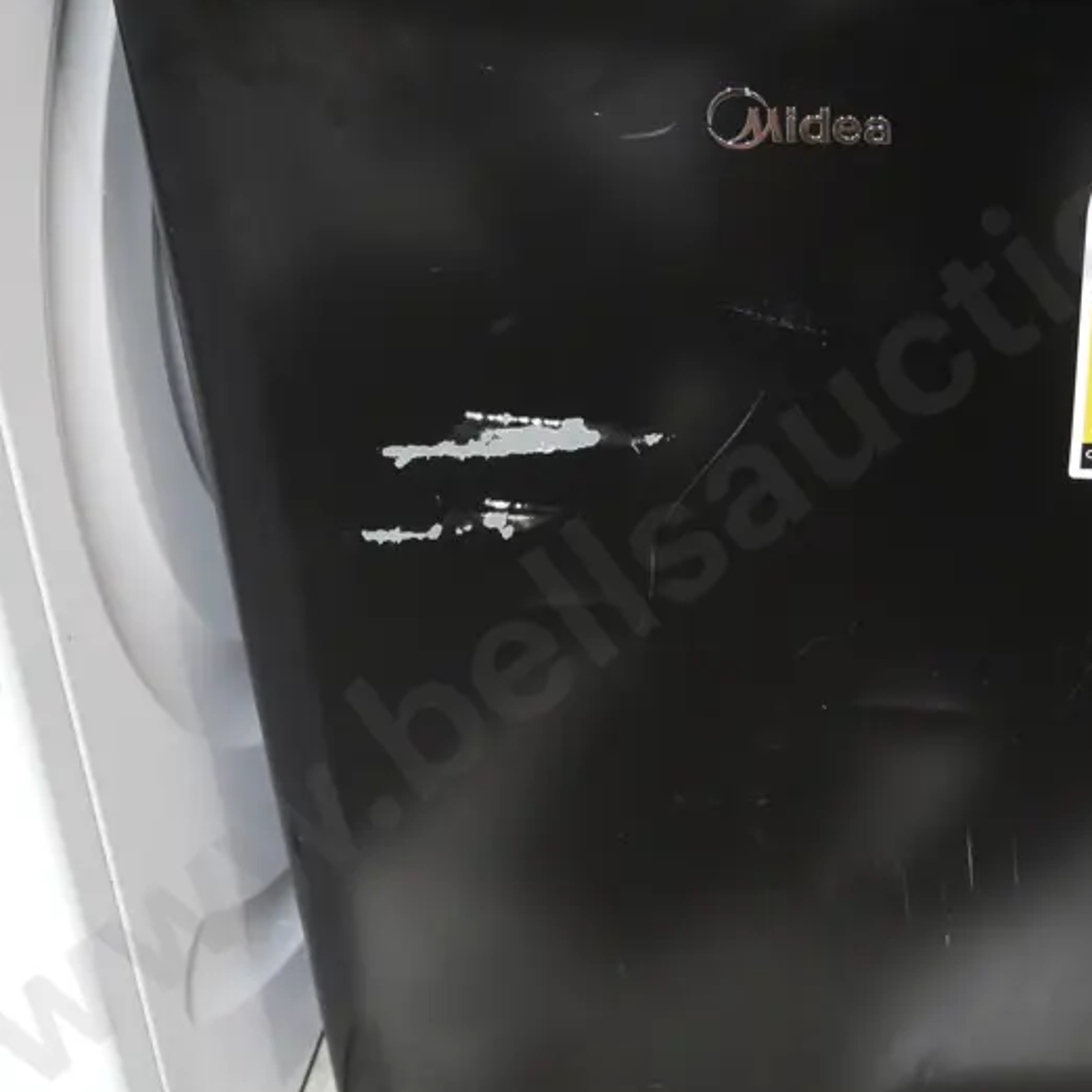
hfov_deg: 32.0
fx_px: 1856
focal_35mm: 52
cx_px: 854
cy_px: 417
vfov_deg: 32.7
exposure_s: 1/60
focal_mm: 15
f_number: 3.6
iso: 1000
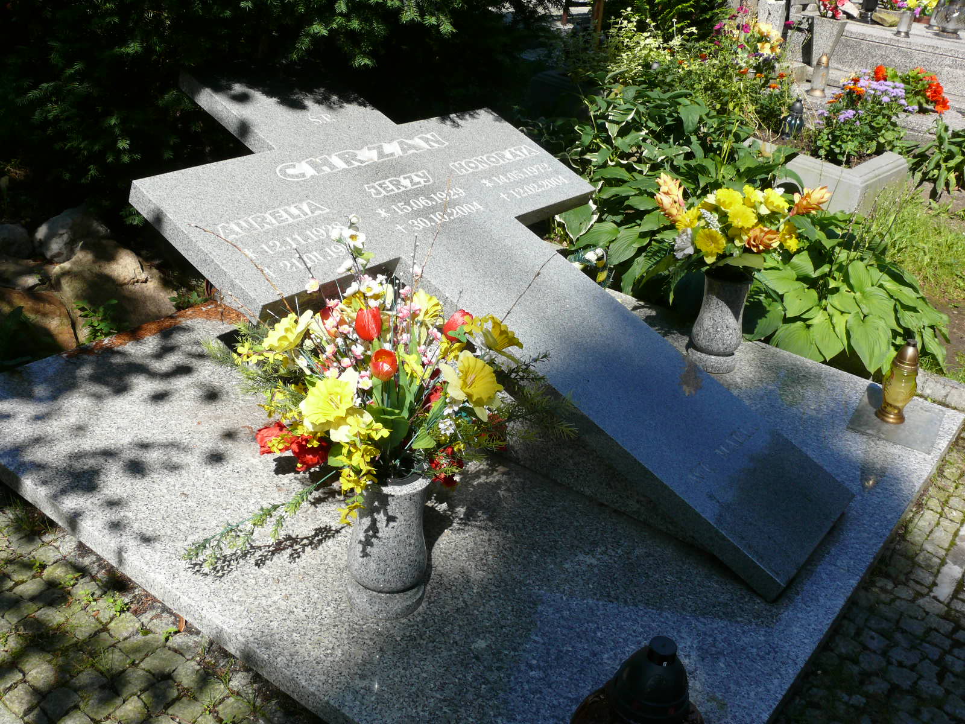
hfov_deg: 52.6
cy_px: 362
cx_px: 482
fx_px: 976
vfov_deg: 40.7
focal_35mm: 35
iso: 100
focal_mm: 7.4
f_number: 5.6
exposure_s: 1/320
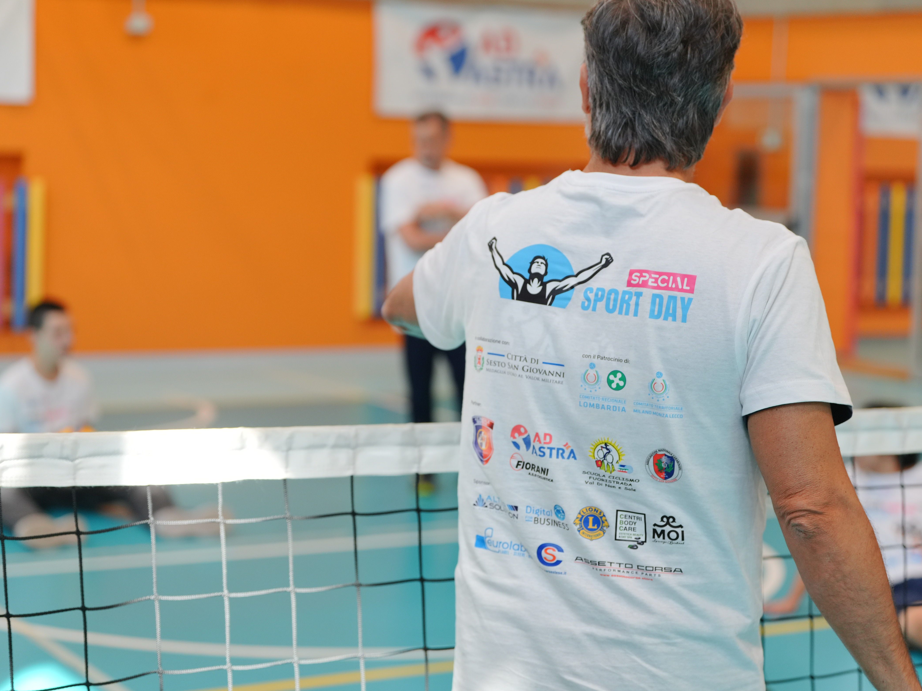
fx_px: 2024
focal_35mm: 76
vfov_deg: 19.4
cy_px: 346
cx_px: 470
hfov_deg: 25.7
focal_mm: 70
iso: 800
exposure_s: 1/320
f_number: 3.2
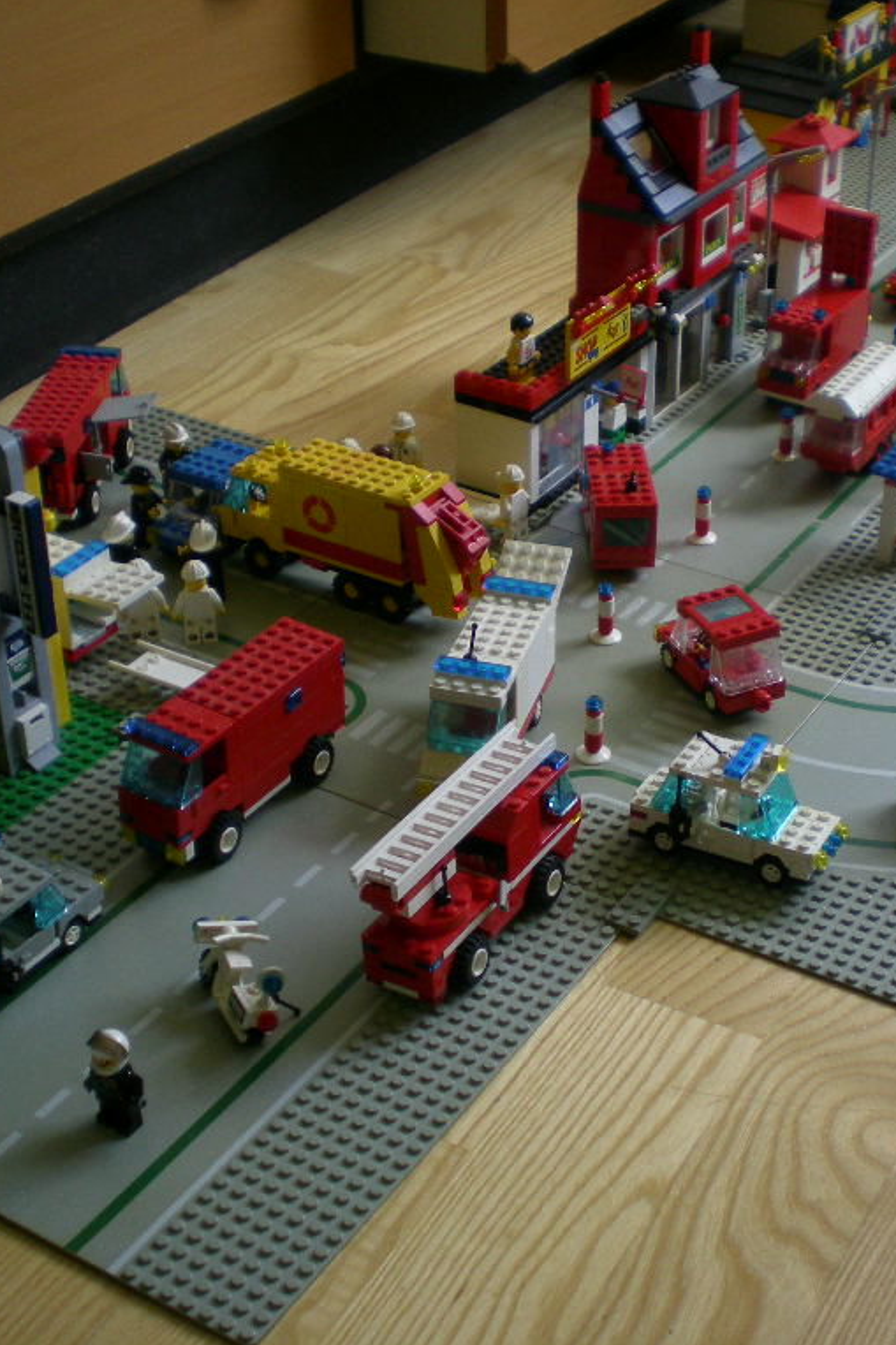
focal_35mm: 53
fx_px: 1979
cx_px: 627
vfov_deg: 37.5
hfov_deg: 25.3
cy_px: 672
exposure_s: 1/55.7
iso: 131
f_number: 3.1
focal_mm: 6.3
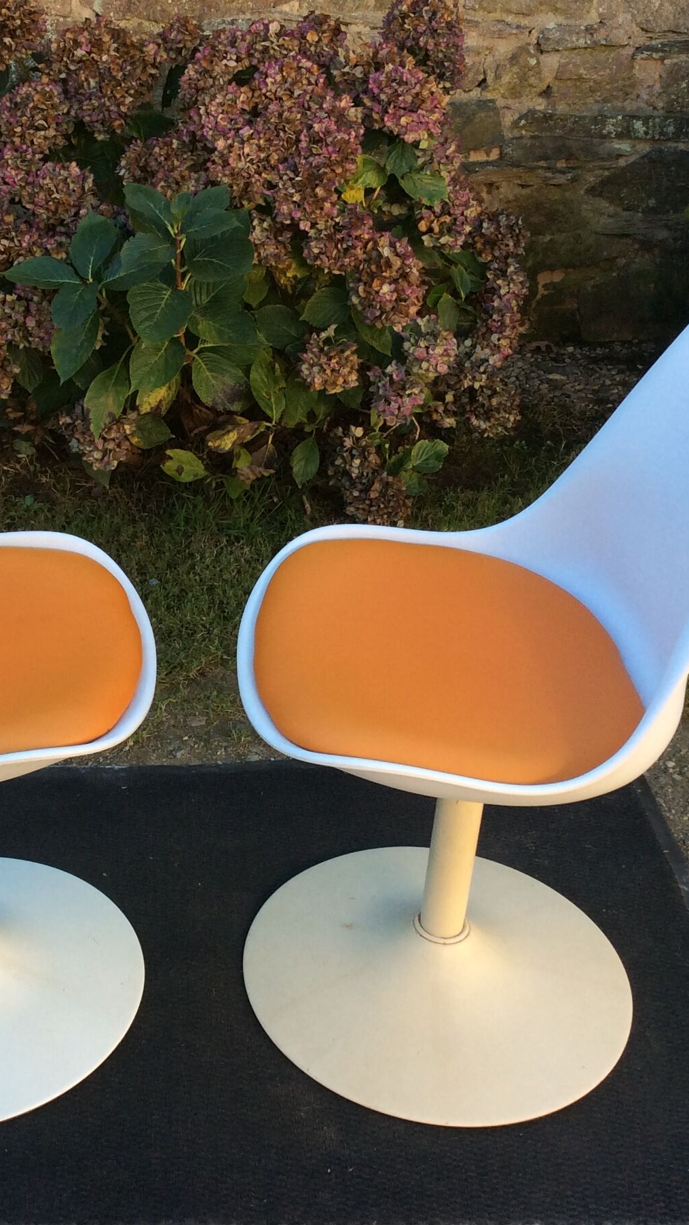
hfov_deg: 23.8
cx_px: 193
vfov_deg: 41.3
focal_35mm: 50
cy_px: 614
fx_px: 1624
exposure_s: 1/199
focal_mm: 3.3
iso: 32
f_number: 2.4
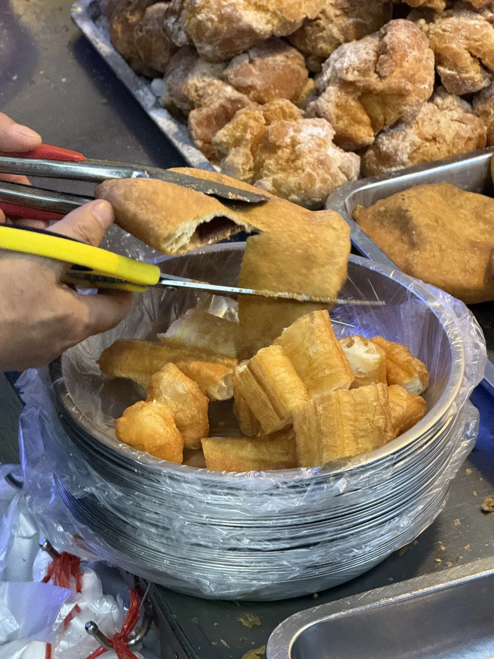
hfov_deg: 12.3
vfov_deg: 16.4
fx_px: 2283
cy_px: 330
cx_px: 247
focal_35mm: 120
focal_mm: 15.66
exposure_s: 1/50
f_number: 2.8
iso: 640
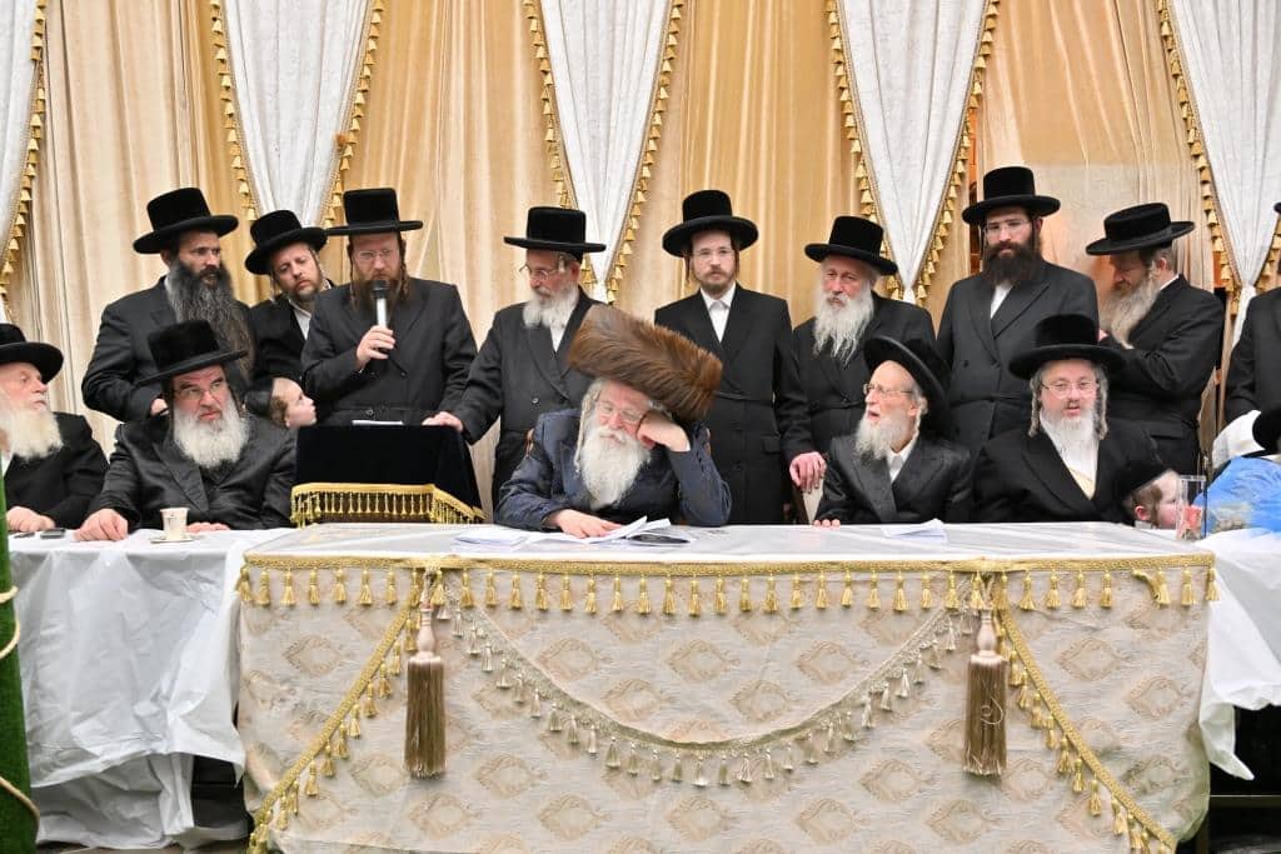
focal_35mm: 31
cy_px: 427
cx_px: 640
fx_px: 1103
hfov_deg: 60.3
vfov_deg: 42.3
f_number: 4
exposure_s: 1/200
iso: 800
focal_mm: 31
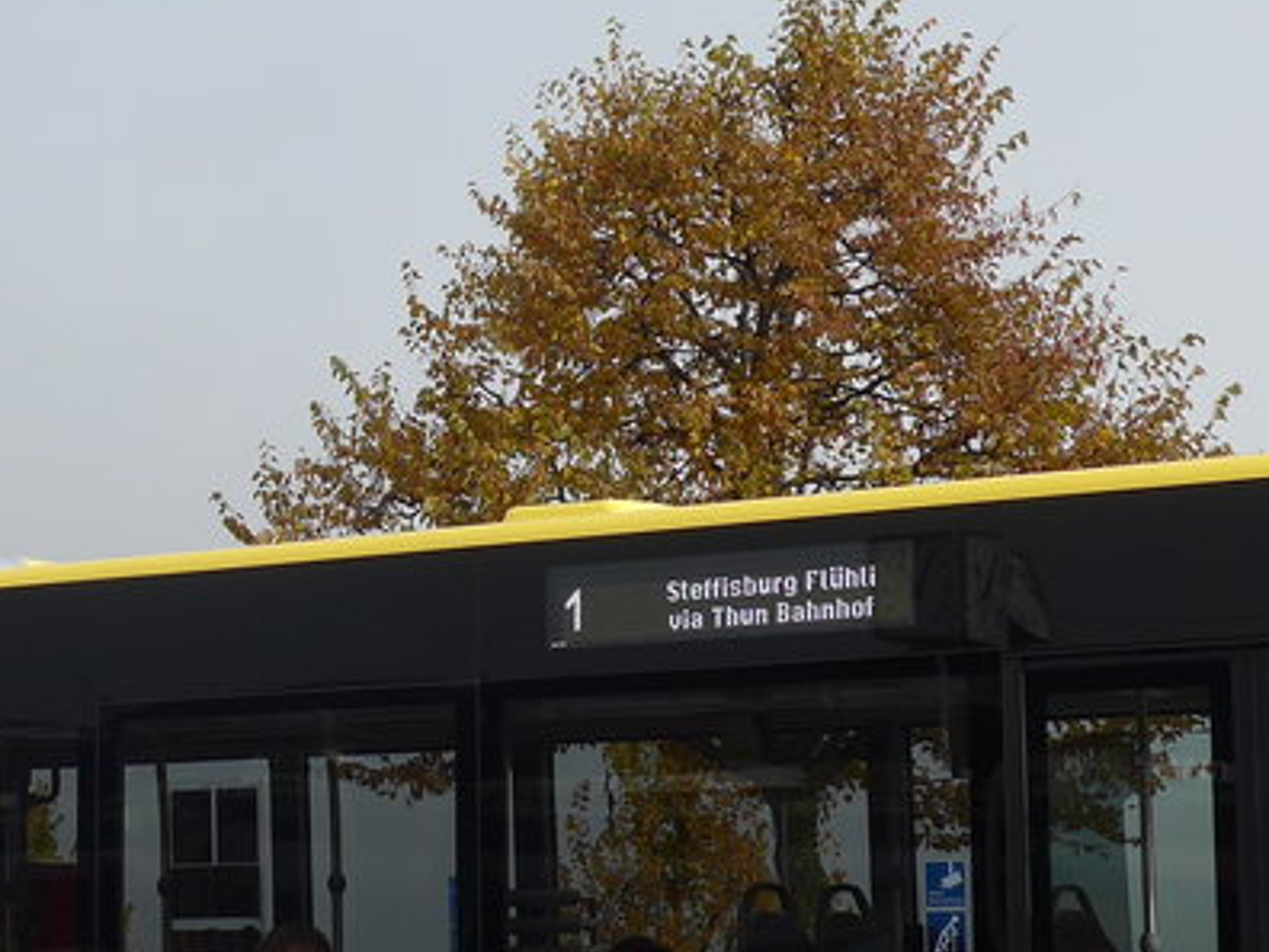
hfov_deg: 18.9
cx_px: 234
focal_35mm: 103
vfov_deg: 14.4
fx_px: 3776
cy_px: 426
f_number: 2.8
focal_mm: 7
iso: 80
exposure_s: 1/800
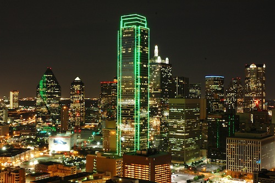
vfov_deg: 26.4
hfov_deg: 38.9
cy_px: 92
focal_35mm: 51
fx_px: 389
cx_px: 138
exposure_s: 15
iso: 400
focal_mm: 34
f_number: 14
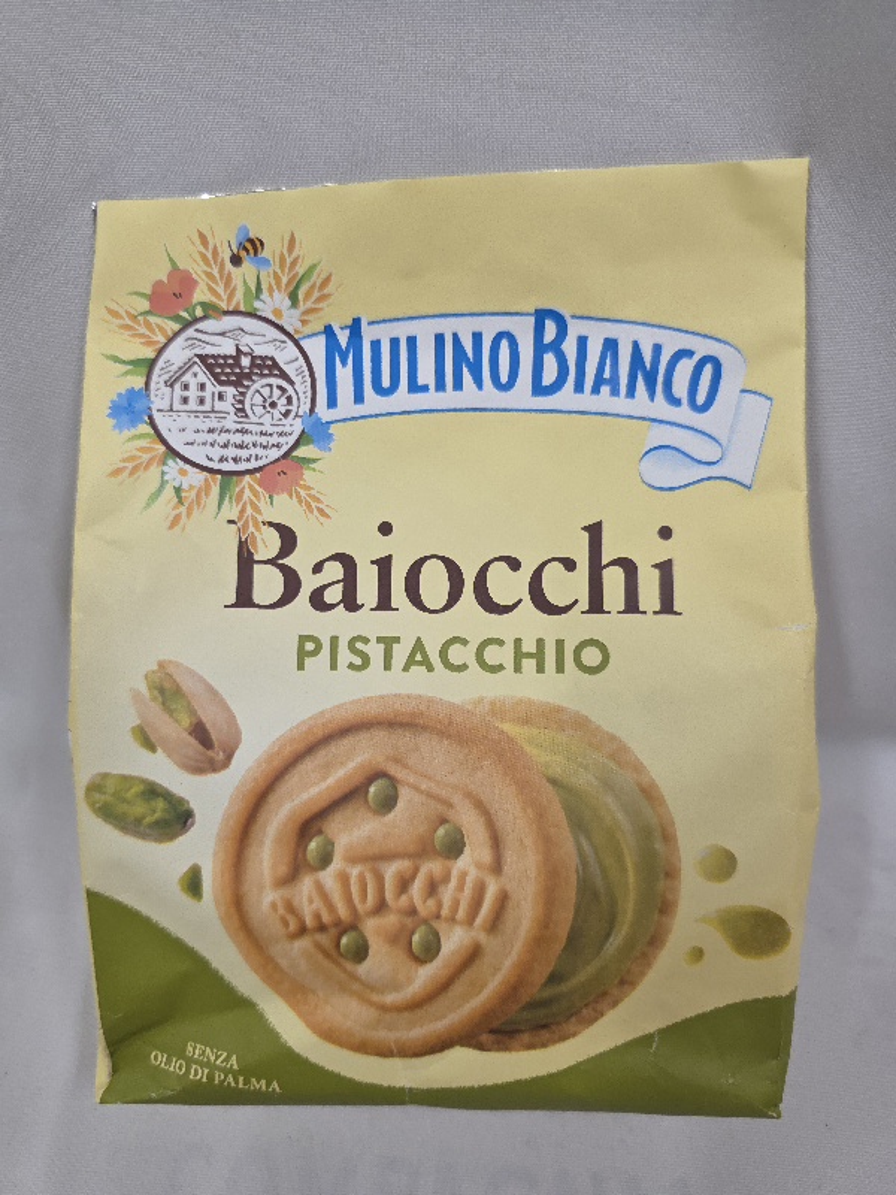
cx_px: 448
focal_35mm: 23
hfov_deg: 58.9
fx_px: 794
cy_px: 598
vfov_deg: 73.9
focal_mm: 6.3
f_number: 1.7
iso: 320
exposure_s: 1/101
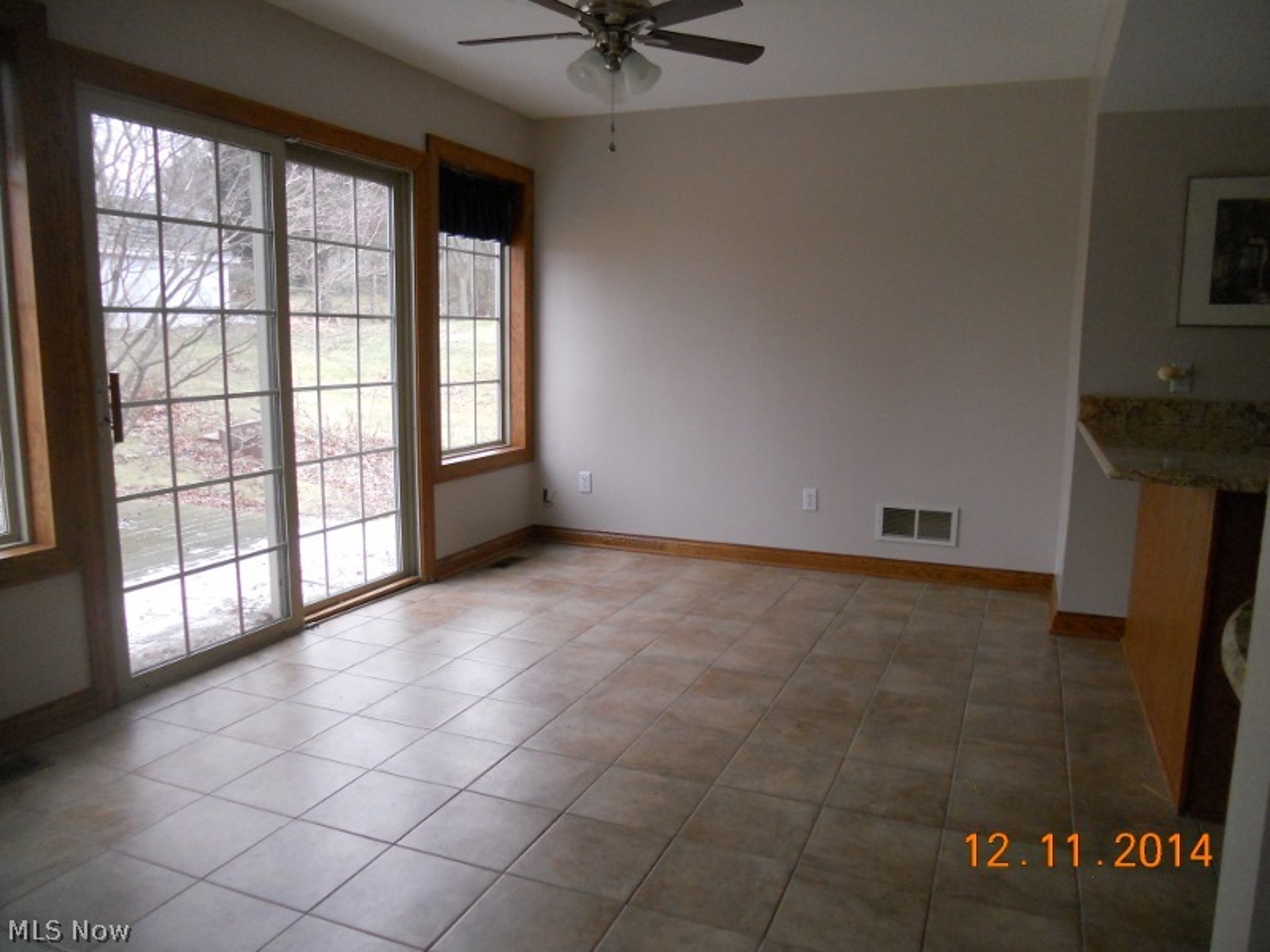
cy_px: 476
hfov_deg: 65.3
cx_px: 635
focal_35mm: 27
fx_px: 991
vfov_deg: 51.4
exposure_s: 1/125
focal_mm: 4.9
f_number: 3.2
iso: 320
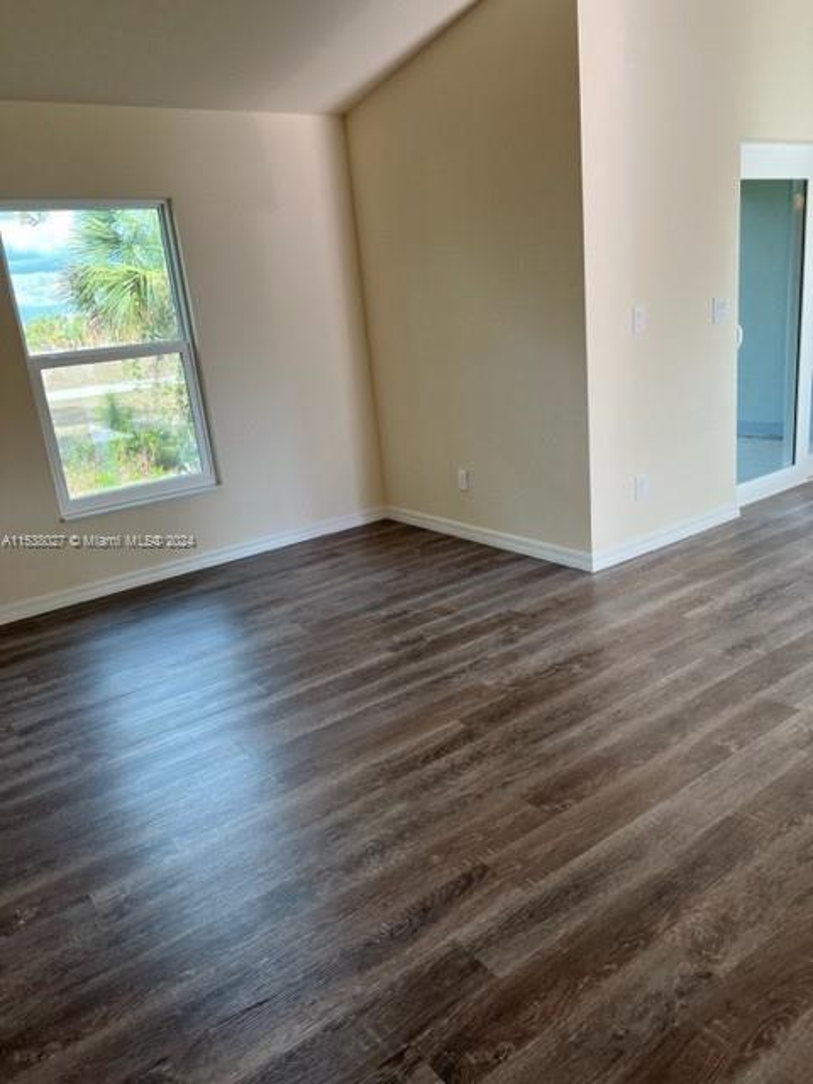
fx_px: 814
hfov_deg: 53.1
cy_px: 542
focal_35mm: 26
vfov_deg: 67.3
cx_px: 406
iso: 50
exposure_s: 1/163
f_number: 1.5
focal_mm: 5.7
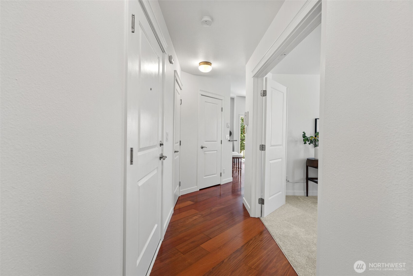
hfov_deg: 96.7
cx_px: 206
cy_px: 138
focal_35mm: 16
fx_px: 184
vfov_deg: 73.7
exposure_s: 1/8
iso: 320
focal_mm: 16
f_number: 7.1
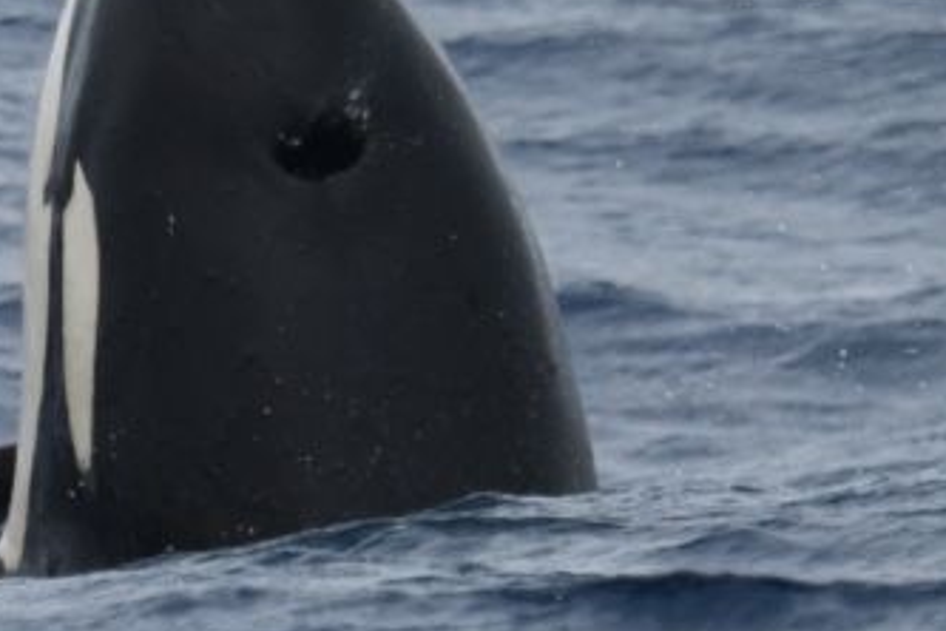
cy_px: 175
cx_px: 298
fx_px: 28404
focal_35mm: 1081
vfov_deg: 1.3
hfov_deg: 1.9
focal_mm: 450
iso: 1000
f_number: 6
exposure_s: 1/8000
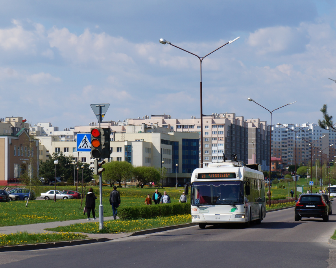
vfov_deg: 13.1
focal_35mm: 118
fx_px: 1170
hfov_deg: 16.3
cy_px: 162
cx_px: 193
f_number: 13
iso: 200
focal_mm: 55
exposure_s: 1/400
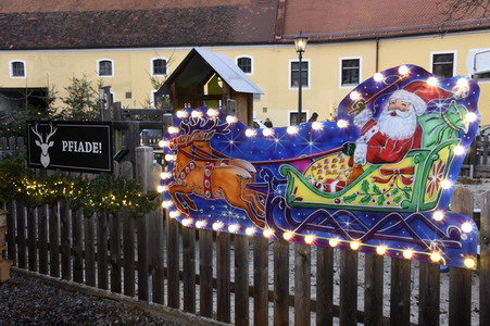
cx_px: 245
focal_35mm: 35
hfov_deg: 54.5
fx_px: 476
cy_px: 163
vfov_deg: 37.8
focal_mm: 35
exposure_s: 1/125
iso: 1600
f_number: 6.3
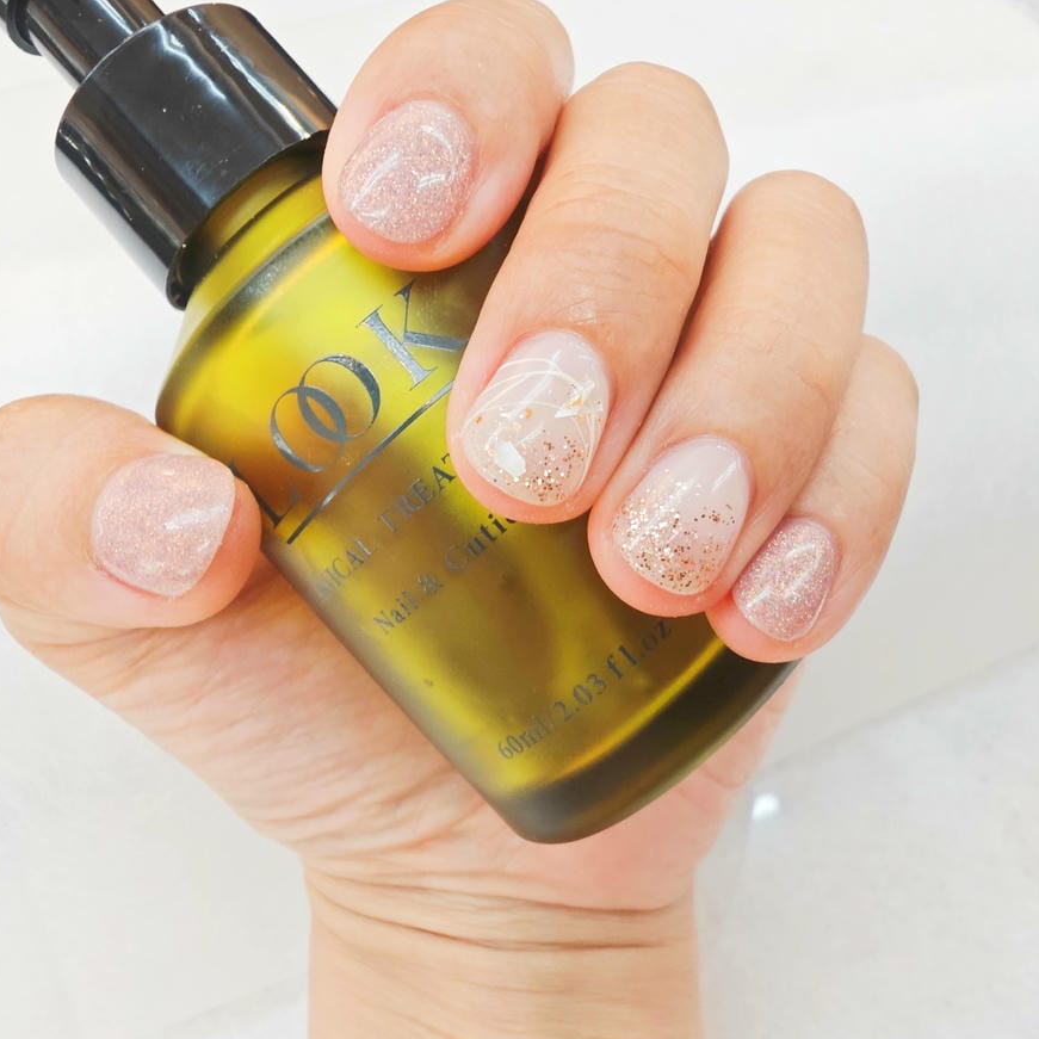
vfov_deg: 57.3
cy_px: 517
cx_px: 536
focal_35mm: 28
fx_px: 951
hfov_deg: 57.3
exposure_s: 1/60
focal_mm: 2.03
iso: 50
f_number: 1.8
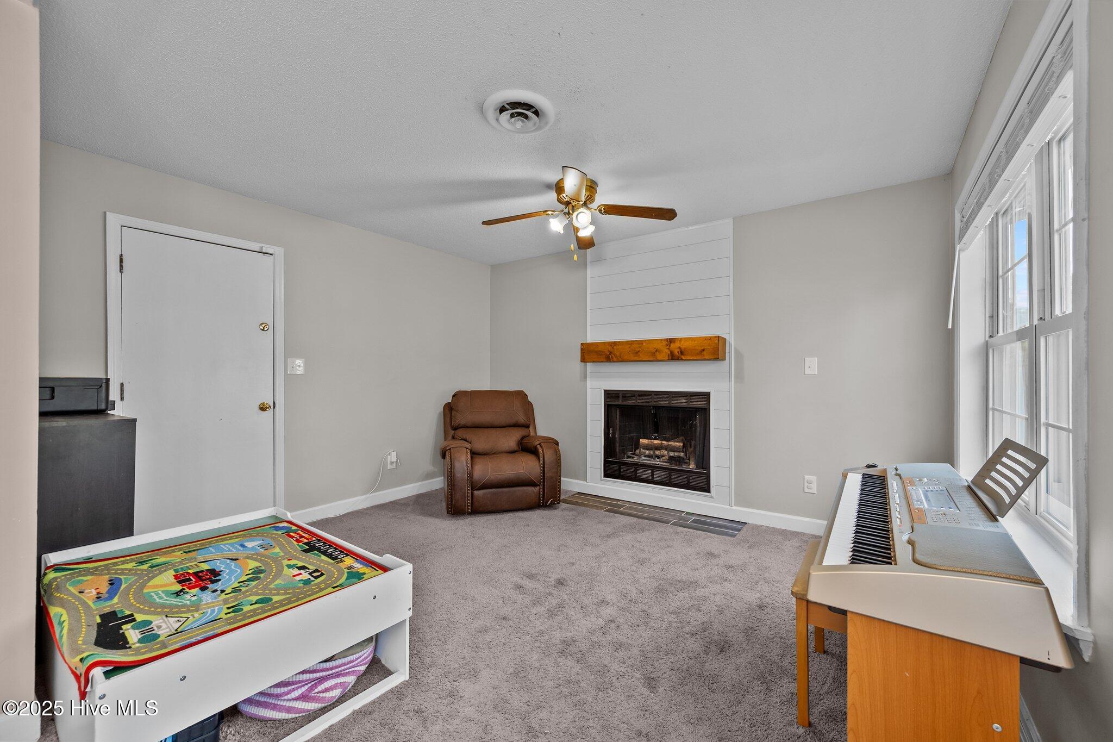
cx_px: 556
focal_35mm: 14
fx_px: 433
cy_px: 371
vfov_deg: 81.2
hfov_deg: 104.3
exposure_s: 1/15
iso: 640
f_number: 7.1
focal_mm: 14
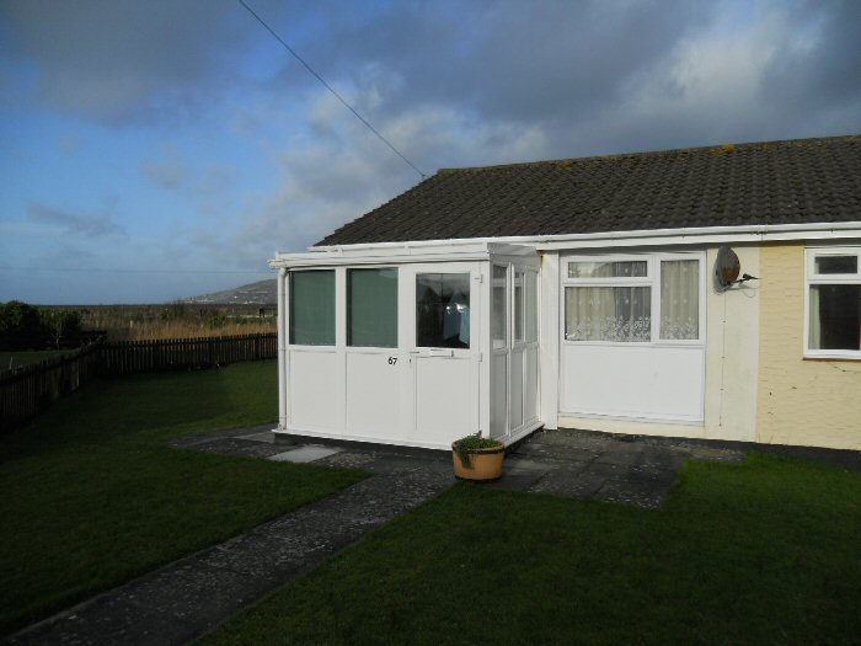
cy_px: 323
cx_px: 430
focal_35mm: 27
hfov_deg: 65.3
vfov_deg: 51.4
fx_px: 672
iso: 80
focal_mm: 4.9
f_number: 3.2
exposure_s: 1/1250
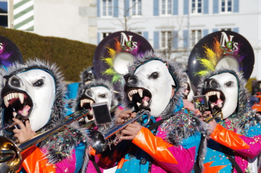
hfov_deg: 15.2
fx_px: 977
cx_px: 130
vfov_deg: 10.1
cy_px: 86
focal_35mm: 135
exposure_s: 1/400
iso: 100
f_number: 8
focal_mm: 90
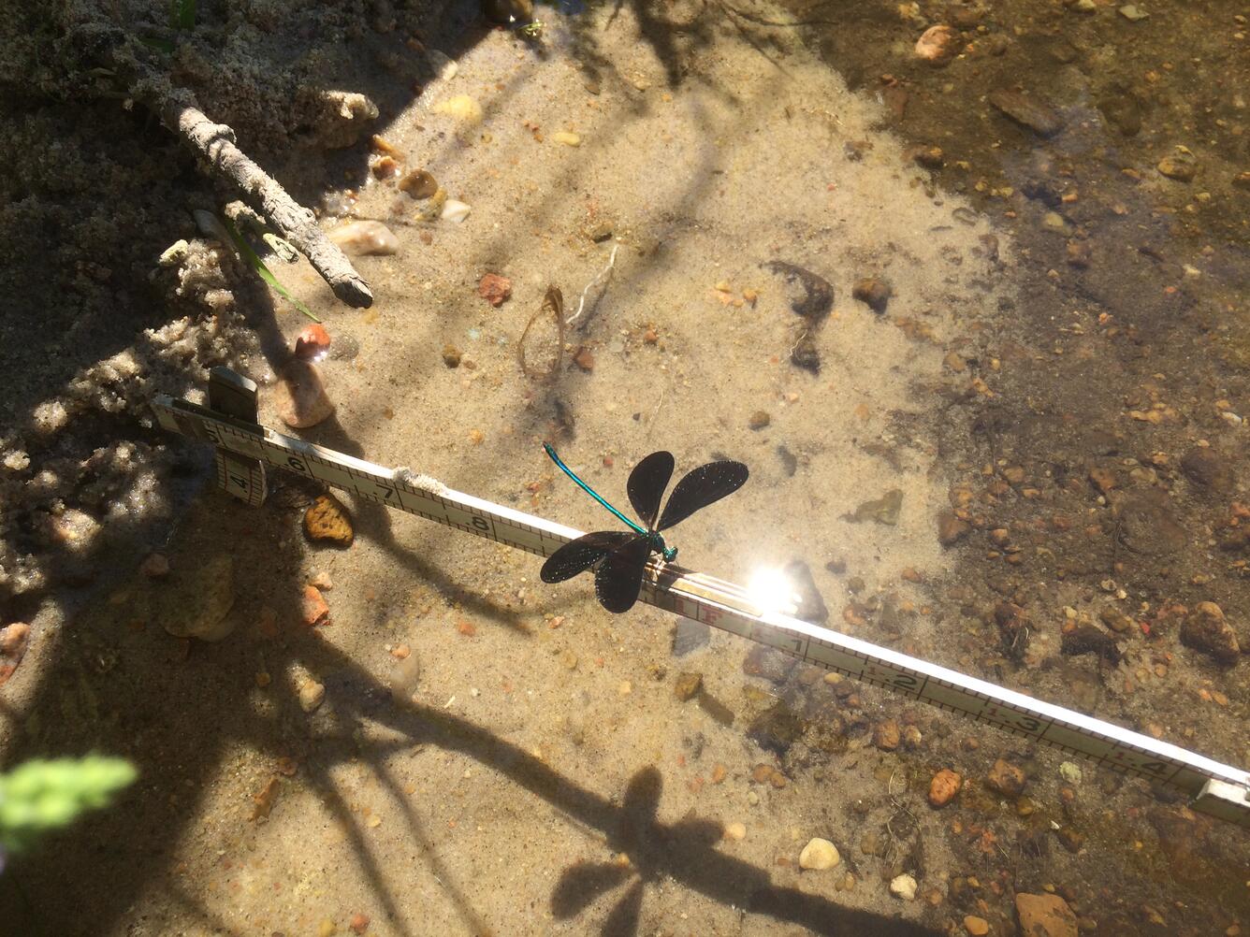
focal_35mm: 29
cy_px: 468
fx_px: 1047
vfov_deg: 48.2
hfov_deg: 61.7
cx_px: 625
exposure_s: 1/977
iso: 32
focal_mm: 4.15
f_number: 2.2
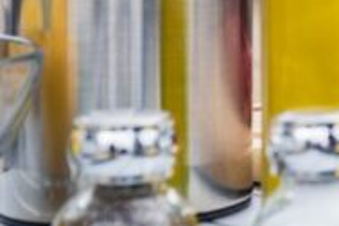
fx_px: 2250
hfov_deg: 8.0
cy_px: -168
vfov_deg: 5.7
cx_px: 789
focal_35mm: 239
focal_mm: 44
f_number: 4.5
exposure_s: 1/320
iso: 100
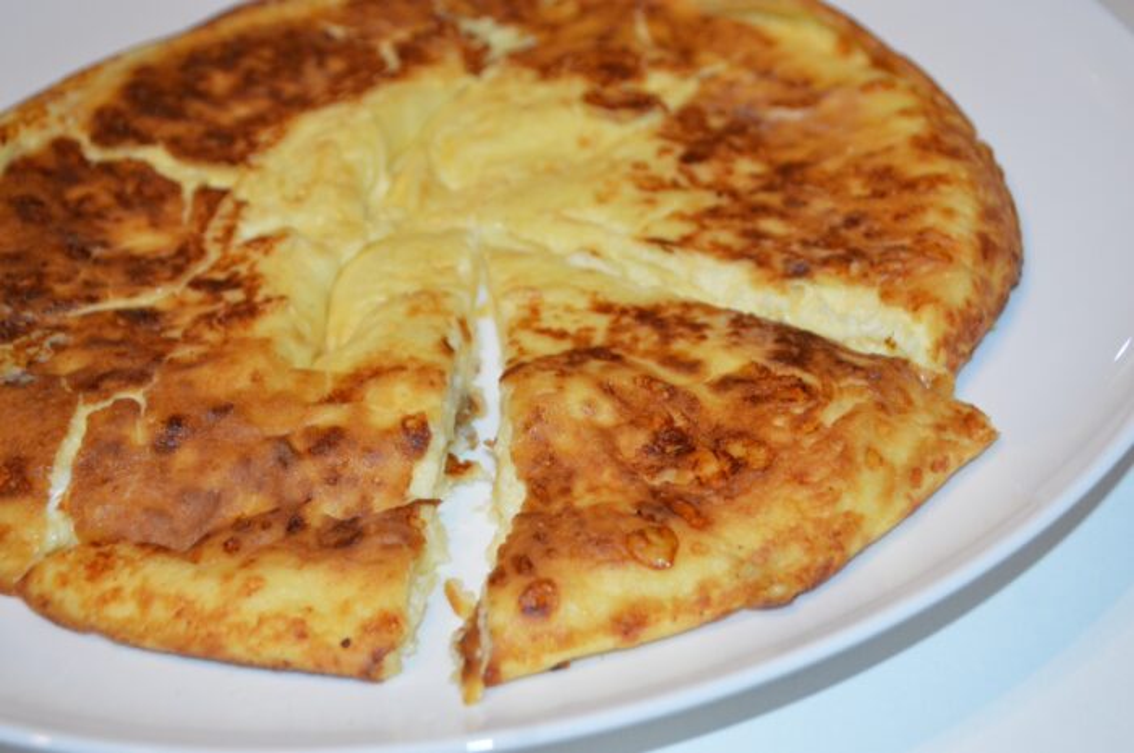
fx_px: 1793
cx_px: 567
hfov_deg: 35.1
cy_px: 376
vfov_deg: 23.7
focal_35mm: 57
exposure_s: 1/60
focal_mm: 38
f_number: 5
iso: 1400
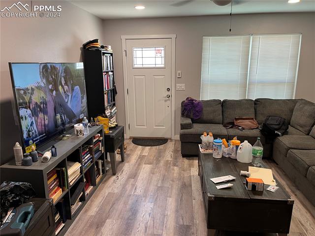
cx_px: 158
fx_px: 236
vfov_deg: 53.0
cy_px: 118
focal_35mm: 26
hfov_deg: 67.3
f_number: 1.6
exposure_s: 1/60
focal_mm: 5.1
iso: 100
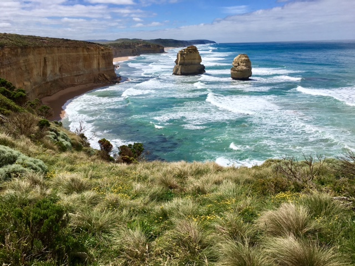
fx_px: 297
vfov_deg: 48.2
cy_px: 133
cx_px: 178
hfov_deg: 61.7
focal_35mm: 29
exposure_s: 1/3663
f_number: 2.2
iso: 25
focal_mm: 4.15
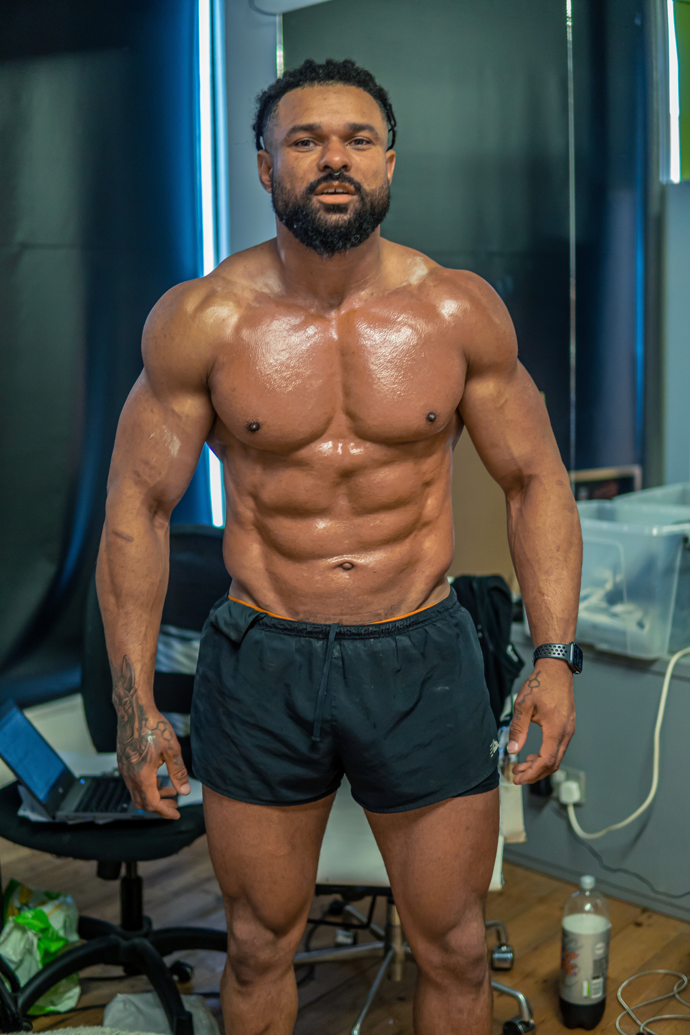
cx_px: 345
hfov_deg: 29.9
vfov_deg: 43.6
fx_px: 1294
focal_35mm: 45
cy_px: 518
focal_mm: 30
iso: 1250
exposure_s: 1/200
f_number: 1.4
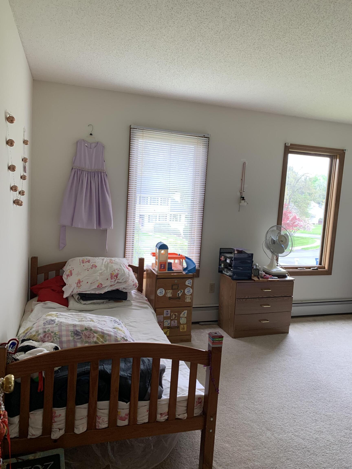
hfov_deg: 53.1
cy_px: 234
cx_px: 176
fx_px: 353
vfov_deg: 67.3
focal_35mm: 26
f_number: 1.8
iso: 80
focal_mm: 4.25
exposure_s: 1/121
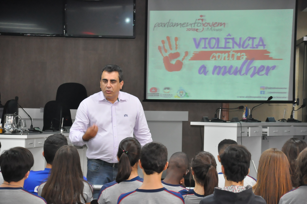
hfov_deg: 13.1
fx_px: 1341
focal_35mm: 158
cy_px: 102
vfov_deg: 8.7
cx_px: 154
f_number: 5.6
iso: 2000
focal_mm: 105
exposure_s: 1/60
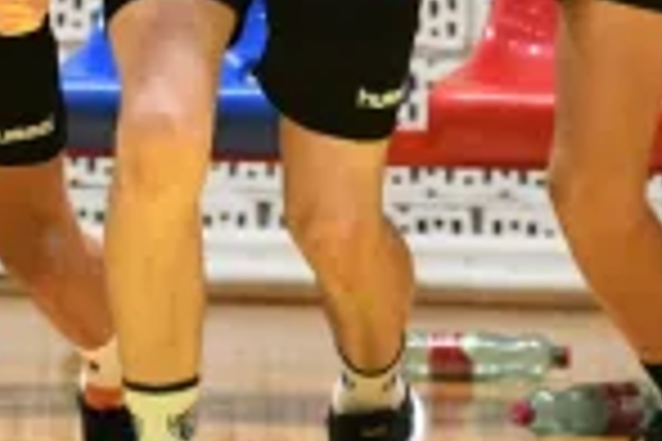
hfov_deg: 2.5
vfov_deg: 1.7
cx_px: 212
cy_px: -331
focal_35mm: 825
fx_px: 15170
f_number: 2.8
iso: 2500
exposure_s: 1/200
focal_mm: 160
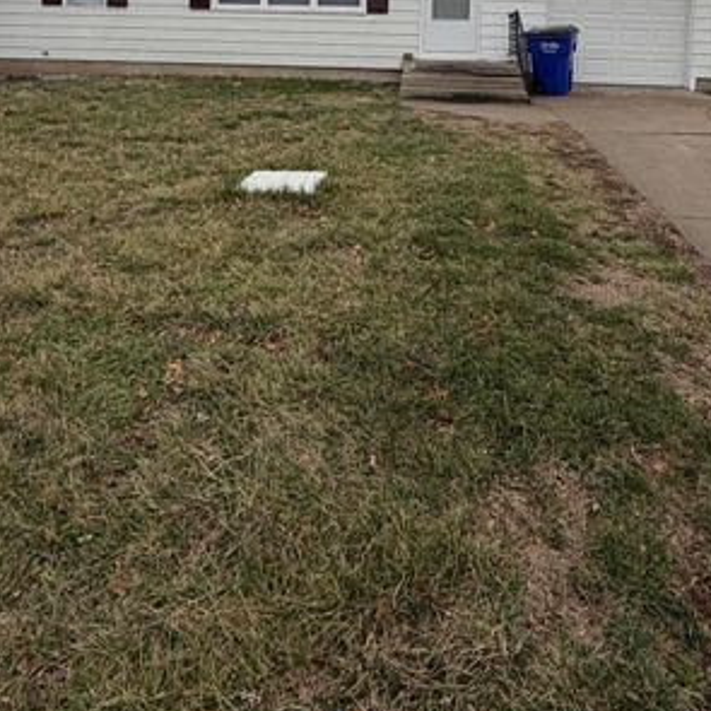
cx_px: 400
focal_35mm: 28
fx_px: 651
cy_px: 86
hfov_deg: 57.1
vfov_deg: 51.4
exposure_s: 1/502
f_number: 2.2
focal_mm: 2.22
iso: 64
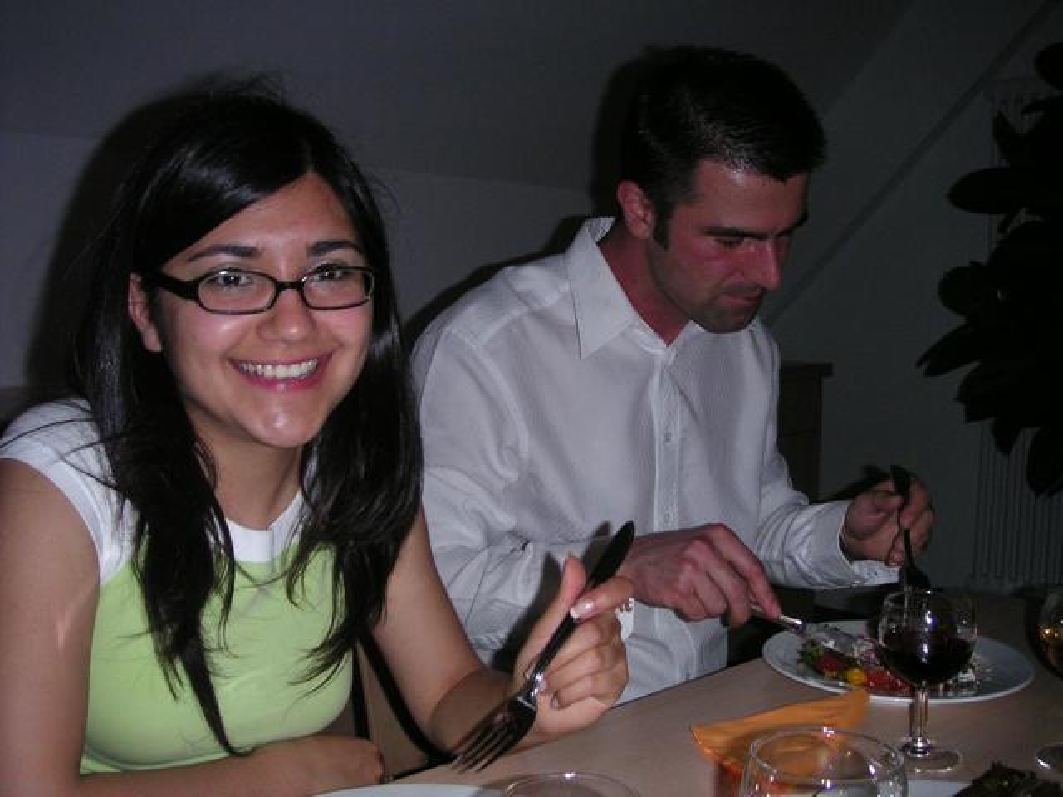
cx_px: 532
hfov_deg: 50.1
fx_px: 1136
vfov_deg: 38.7
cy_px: 398
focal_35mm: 37
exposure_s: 1/45
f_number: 2.8
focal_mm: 5.7
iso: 160
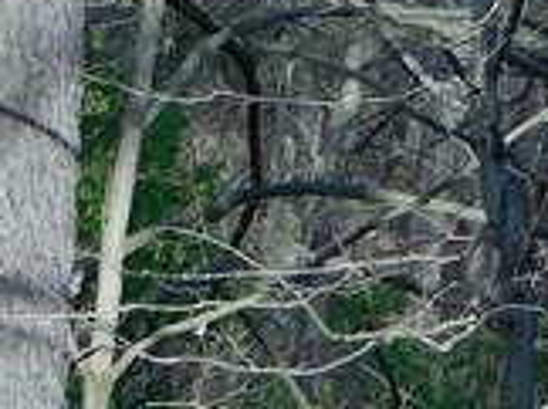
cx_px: -869
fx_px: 8014
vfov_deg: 2.9
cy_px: 923
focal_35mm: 507
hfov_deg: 3.8
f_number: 4.4
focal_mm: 14.2
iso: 125
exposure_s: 1/400
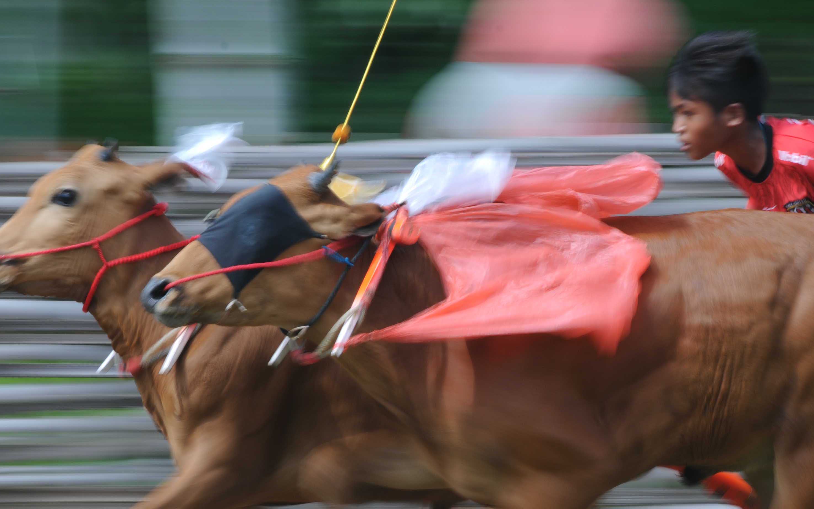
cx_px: 498
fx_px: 14731
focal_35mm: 664
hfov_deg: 3.2
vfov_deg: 2.0
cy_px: 341
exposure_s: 1/40
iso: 100
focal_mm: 300
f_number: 16
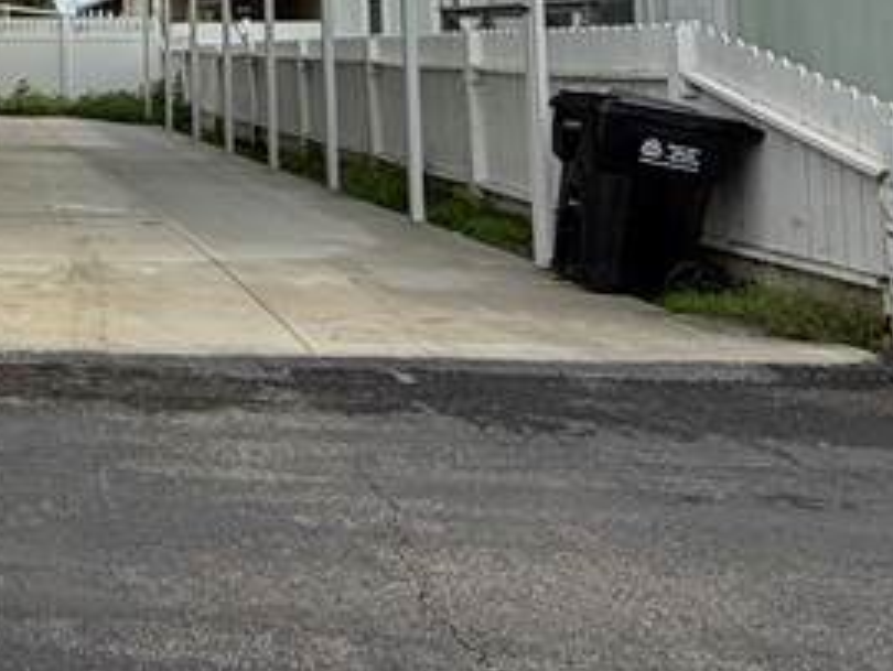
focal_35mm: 53
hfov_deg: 29.8
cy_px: -59
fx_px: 1368
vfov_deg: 25.6
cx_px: -235
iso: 40
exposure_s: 1/770
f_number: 2.2
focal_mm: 2.22
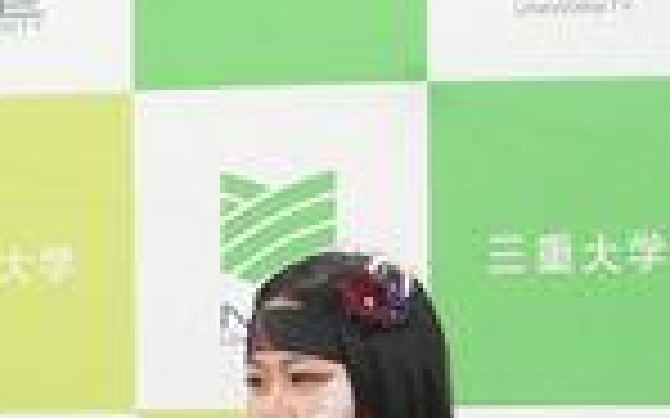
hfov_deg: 4.9
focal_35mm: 430
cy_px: 728
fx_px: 7849
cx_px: -13
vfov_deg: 3.0
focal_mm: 105
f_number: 4
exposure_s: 1/125
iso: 1000
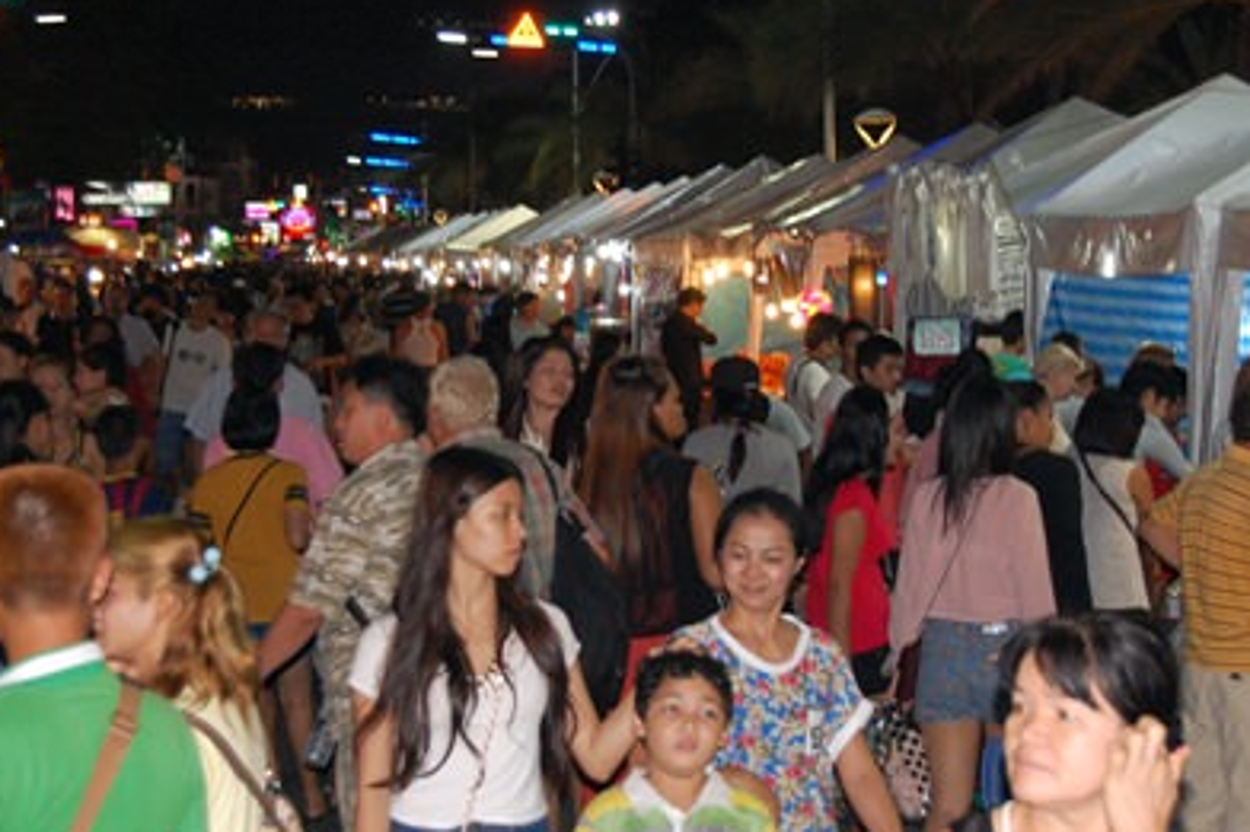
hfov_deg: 23.1
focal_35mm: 88
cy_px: 386
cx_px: 596
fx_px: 3054
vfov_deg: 15.5
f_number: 5.3
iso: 1000
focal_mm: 42
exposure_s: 1/60
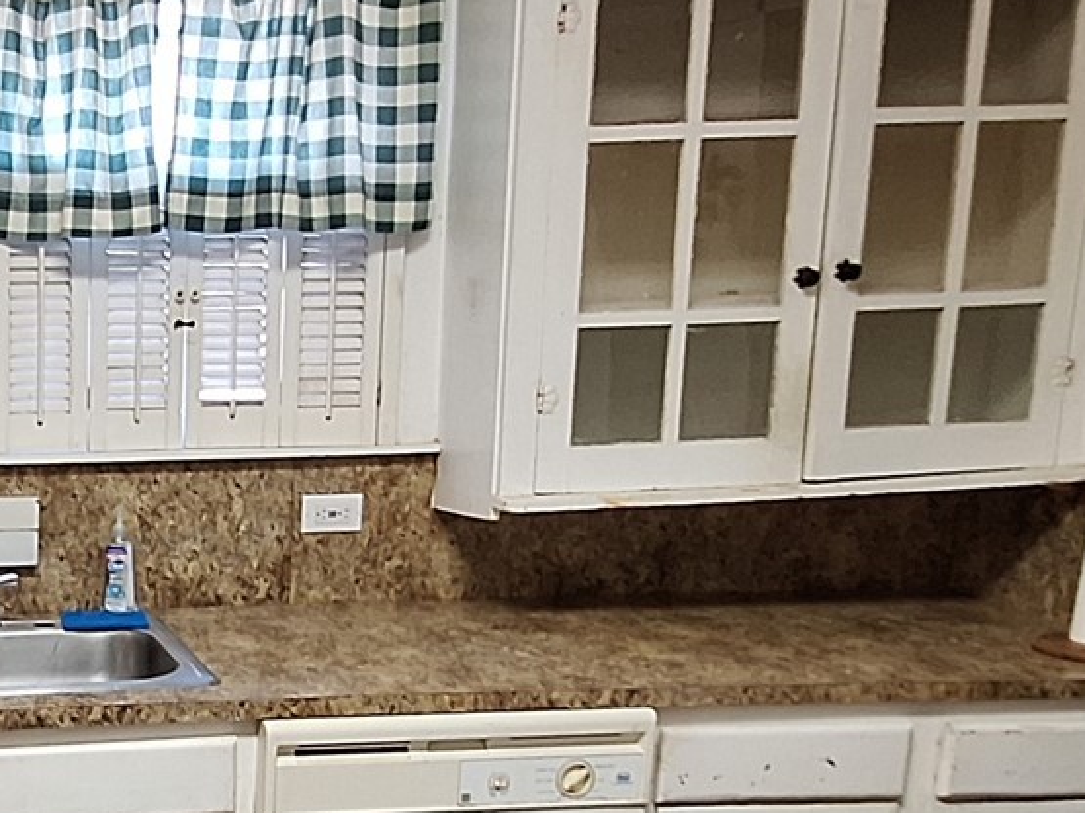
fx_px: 1504
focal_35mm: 48
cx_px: -78
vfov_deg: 29.9
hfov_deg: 34.7
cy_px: 588
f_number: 2.2
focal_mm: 1.74
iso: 160
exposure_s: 1/40
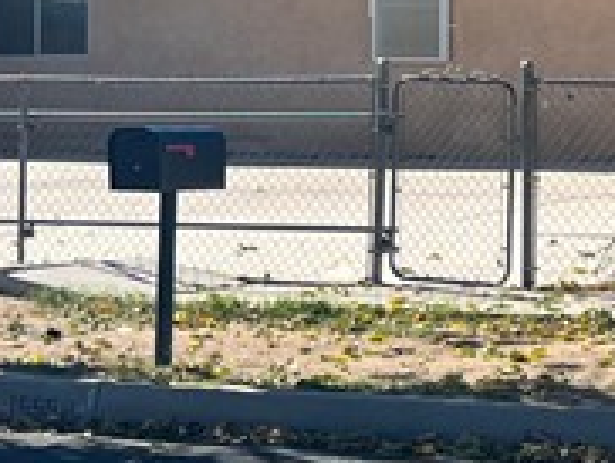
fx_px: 2597
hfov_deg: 13.0
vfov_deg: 10.1
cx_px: 845
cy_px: 44
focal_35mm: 146
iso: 50
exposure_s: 1/3571
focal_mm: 5.7
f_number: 1.5
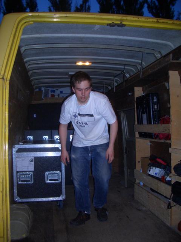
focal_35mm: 35
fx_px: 244
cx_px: 90
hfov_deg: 40.7
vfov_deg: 52.6
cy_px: 121
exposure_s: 1/60
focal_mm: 5.8
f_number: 2.6
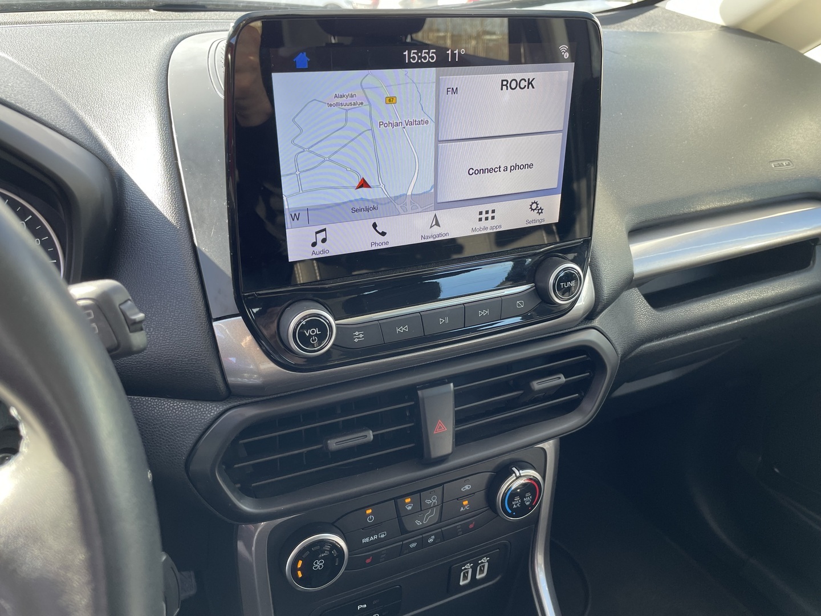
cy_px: 308
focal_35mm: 26
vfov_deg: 53.1
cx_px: 410
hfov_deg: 67.3
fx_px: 617
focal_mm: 4.2
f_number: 1.6
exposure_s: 1/121
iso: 32
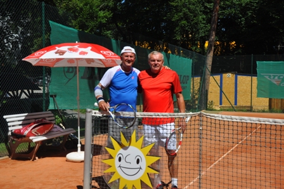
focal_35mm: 51
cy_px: 94
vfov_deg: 26.4
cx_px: 142
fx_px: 402
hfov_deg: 38.9
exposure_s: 1/2000
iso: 400
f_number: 8
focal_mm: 34
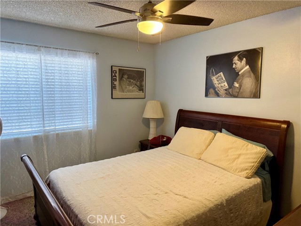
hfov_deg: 71.6
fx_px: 209
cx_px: 150
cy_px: 113
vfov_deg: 56.8
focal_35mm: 24
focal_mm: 6.76
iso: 400
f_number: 1.78
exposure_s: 1/60
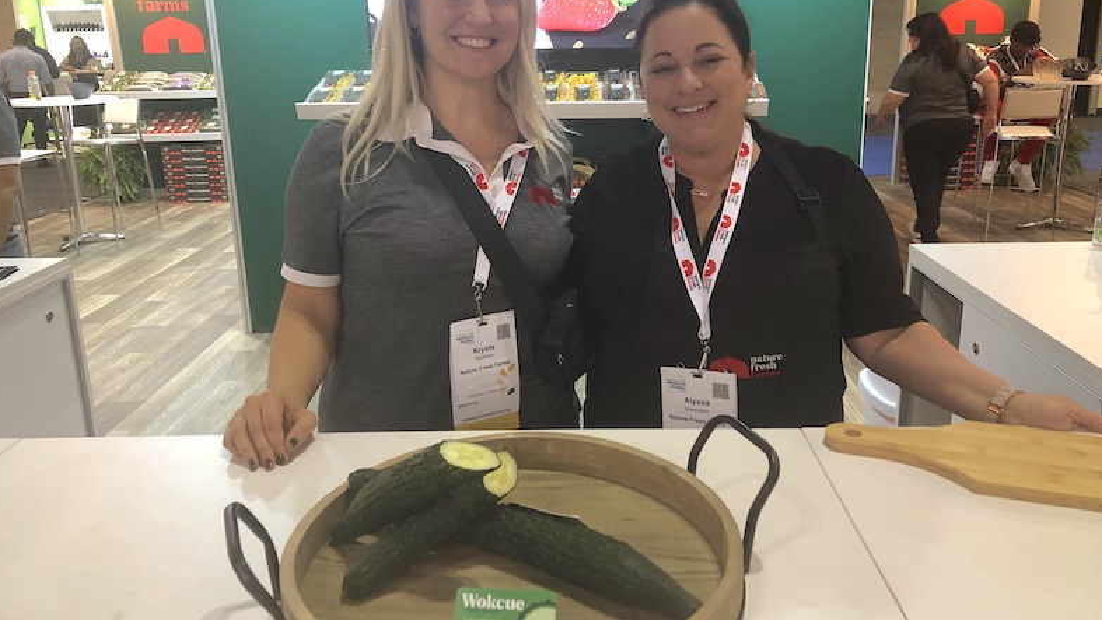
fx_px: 906
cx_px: 550
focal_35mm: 31
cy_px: 280
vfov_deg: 37.8
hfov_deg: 62.6
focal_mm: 3.99
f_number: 1.8
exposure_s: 1/15
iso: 64
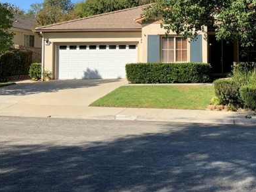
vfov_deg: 29.7
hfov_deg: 38.0
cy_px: 46
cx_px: 210
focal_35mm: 48
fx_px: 355
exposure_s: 1/829
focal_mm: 3
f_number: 1.8
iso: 16
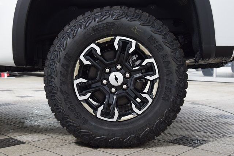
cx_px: 117
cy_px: 78
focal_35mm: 48
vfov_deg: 28.1
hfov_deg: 41.1
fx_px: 312
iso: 1000
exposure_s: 1/15
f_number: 6.3
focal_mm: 32
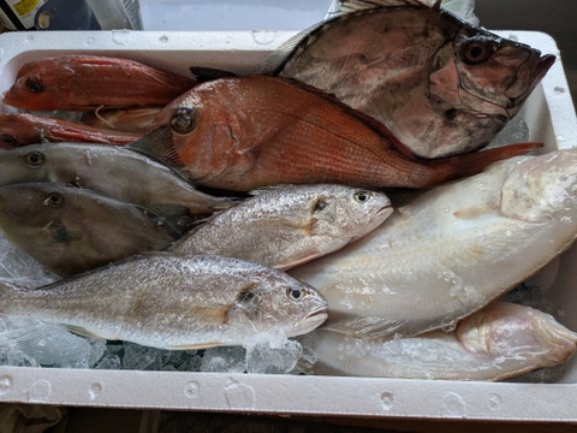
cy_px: 216
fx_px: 450
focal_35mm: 27
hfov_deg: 65.3
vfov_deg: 51.4
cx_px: 288
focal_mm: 4.38
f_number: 1.73
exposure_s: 1/120
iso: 68
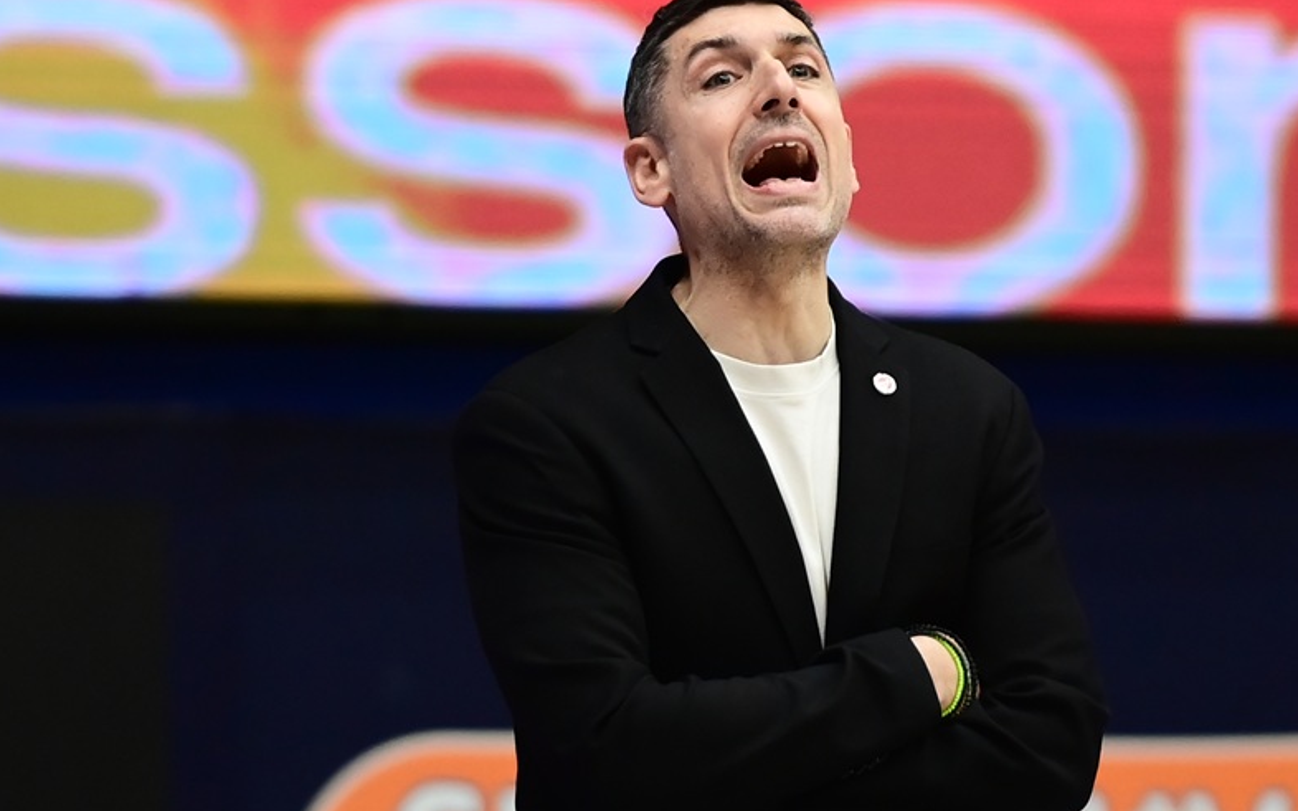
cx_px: 740
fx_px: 8984
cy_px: 404
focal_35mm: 254
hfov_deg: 8.3
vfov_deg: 5.2
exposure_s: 1/800
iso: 3200
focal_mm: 200
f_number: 2.8
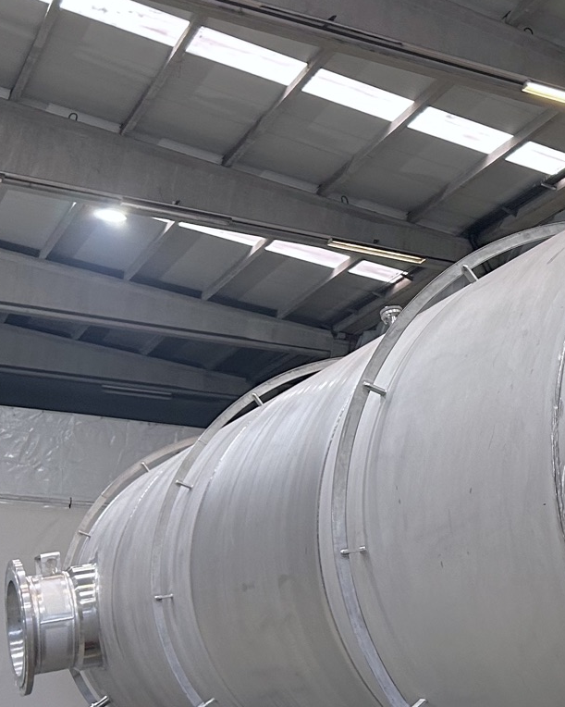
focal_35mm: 68
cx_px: 785
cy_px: 337
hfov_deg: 20.1
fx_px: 1422
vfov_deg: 27.9
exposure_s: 1/62
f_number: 1.5
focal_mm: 5.7
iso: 125
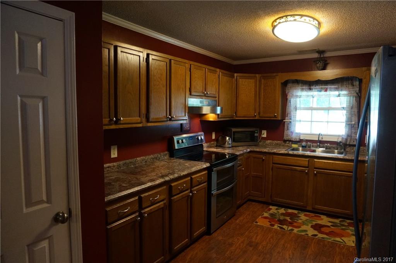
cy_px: 132
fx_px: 264
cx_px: 198
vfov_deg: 53.0
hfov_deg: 73.8
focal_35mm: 24
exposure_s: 1/60
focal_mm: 16
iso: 1600
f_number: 4
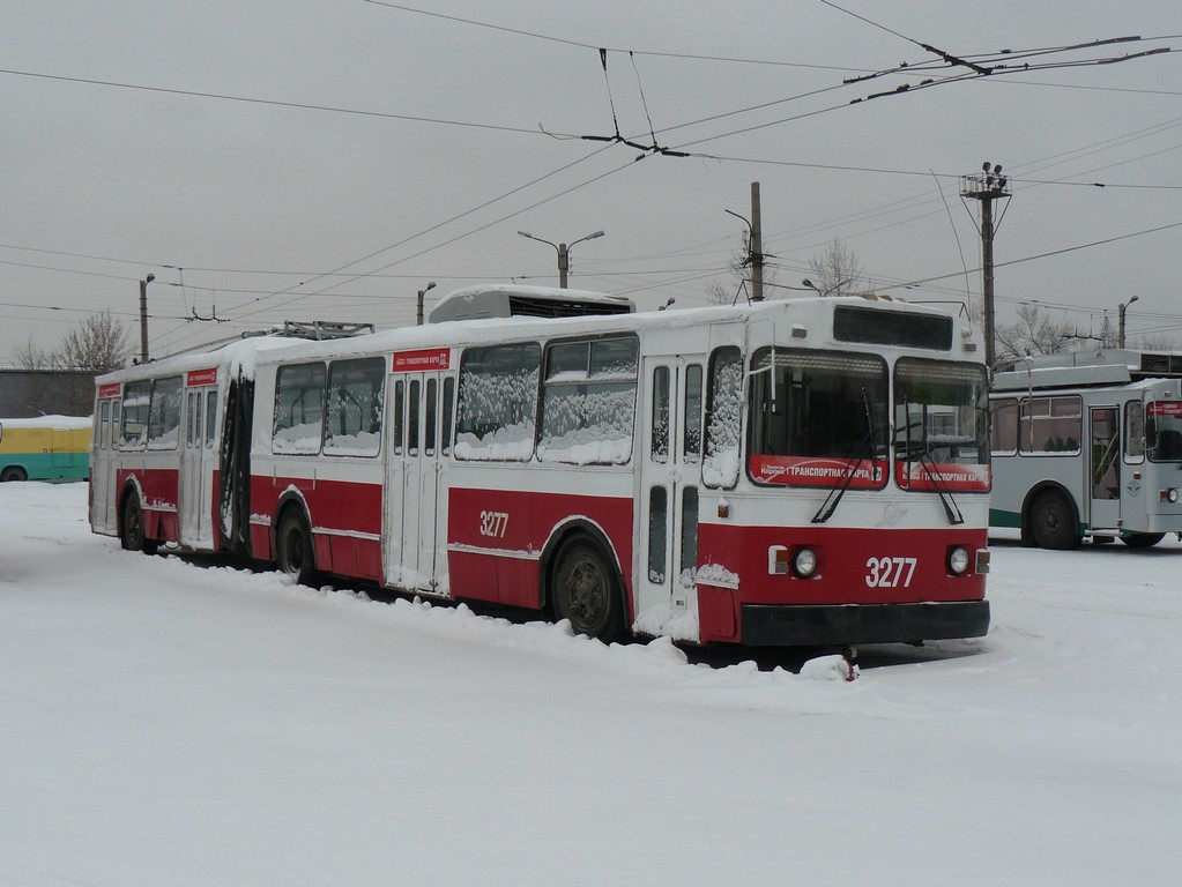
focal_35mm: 43
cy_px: 444
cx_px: 591
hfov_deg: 43.8
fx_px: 1469
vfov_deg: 33.6
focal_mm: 7.1
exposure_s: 1/160
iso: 100
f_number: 4
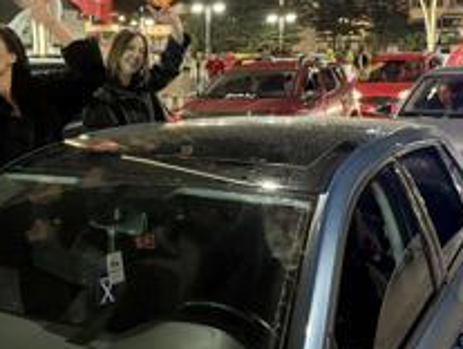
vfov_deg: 27.0
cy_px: 121
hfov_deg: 35.3
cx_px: 174
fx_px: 724
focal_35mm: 54
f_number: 1.78
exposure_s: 1/33
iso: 1000
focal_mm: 6.76
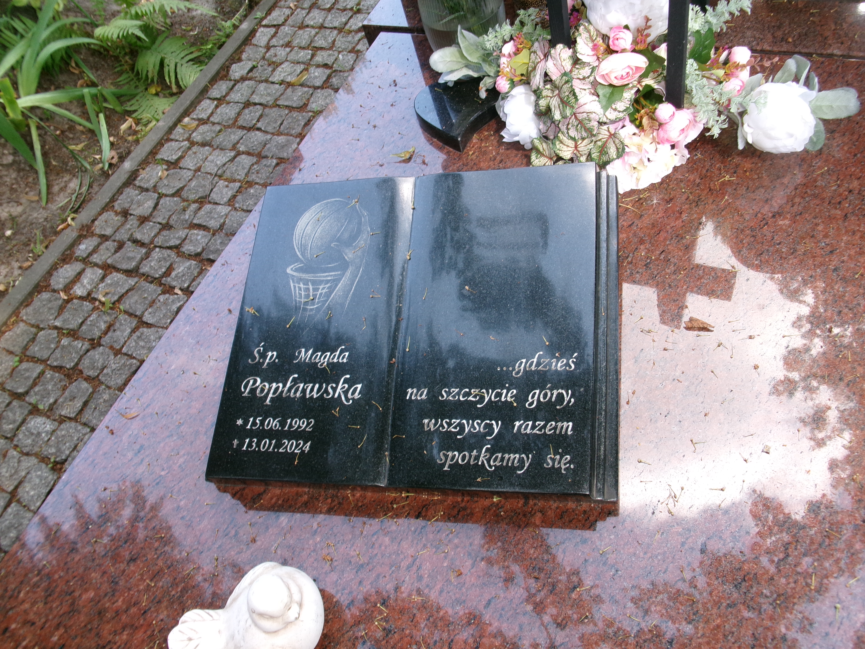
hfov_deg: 63.4
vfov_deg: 49.7
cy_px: 324
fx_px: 700
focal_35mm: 28
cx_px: 432
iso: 100
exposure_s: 1/56
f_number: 3.9
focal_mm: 5.1
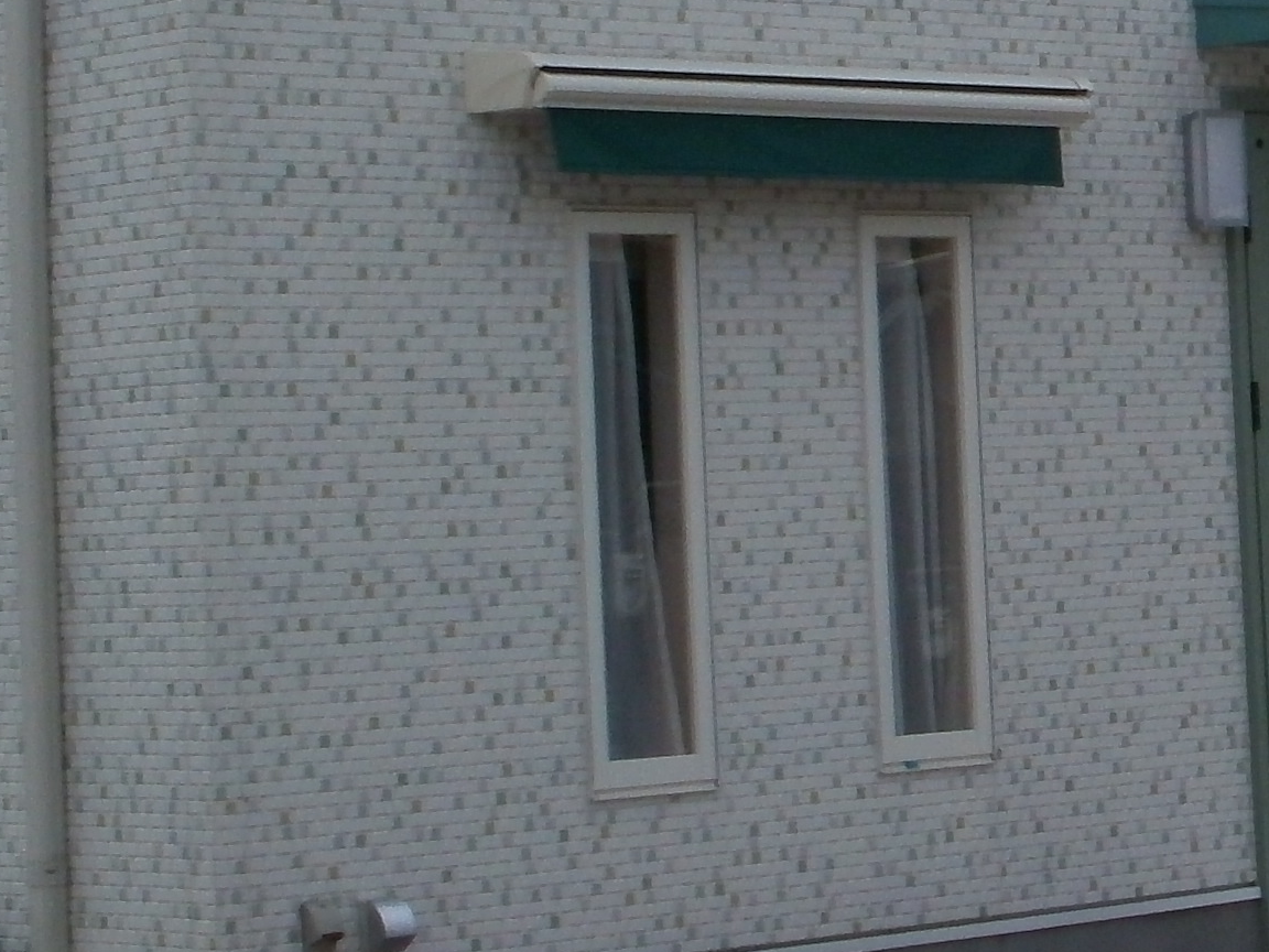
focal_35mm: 134
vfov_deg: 11.0
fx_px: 4912
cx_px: 1714
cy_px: -13
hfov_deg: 14.1
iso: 100
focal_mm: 6.3
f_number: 5.6
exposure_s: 1/500
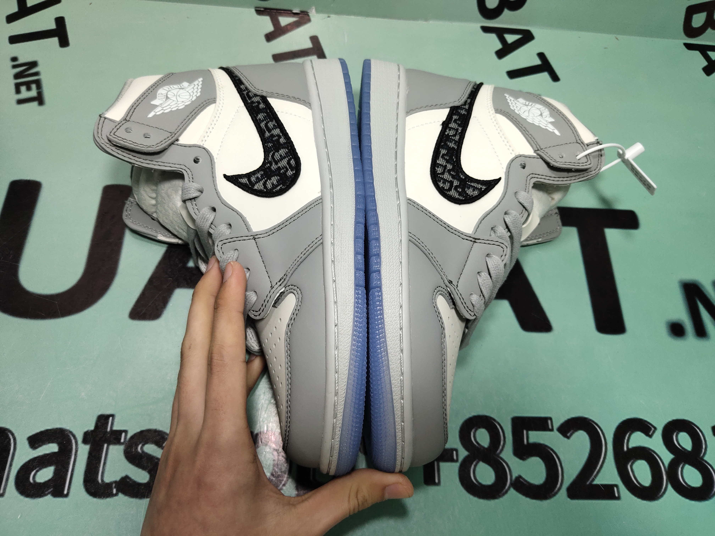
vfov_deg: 46.8
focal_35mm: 30
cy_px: 268
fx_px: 620
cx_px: 358
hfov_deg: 60.0
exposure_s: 1/100
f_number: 1.79
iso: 77
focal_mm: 4.35
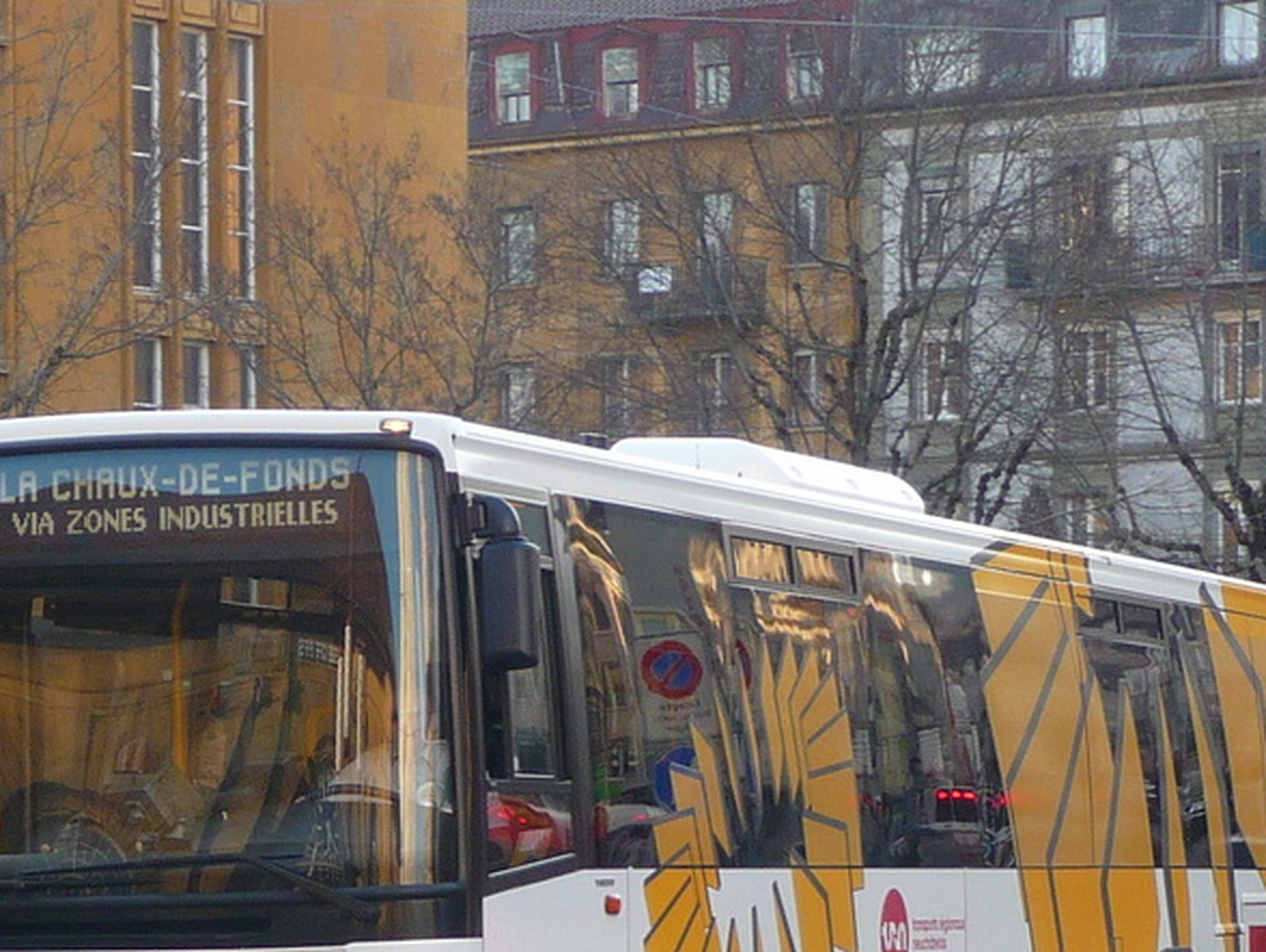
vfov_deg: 17.2
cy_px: 785
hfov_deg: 22.9
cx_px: 439
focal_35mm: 85
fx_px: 3111
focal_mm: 8.5
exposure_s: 1/100
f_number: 4.2
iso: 100
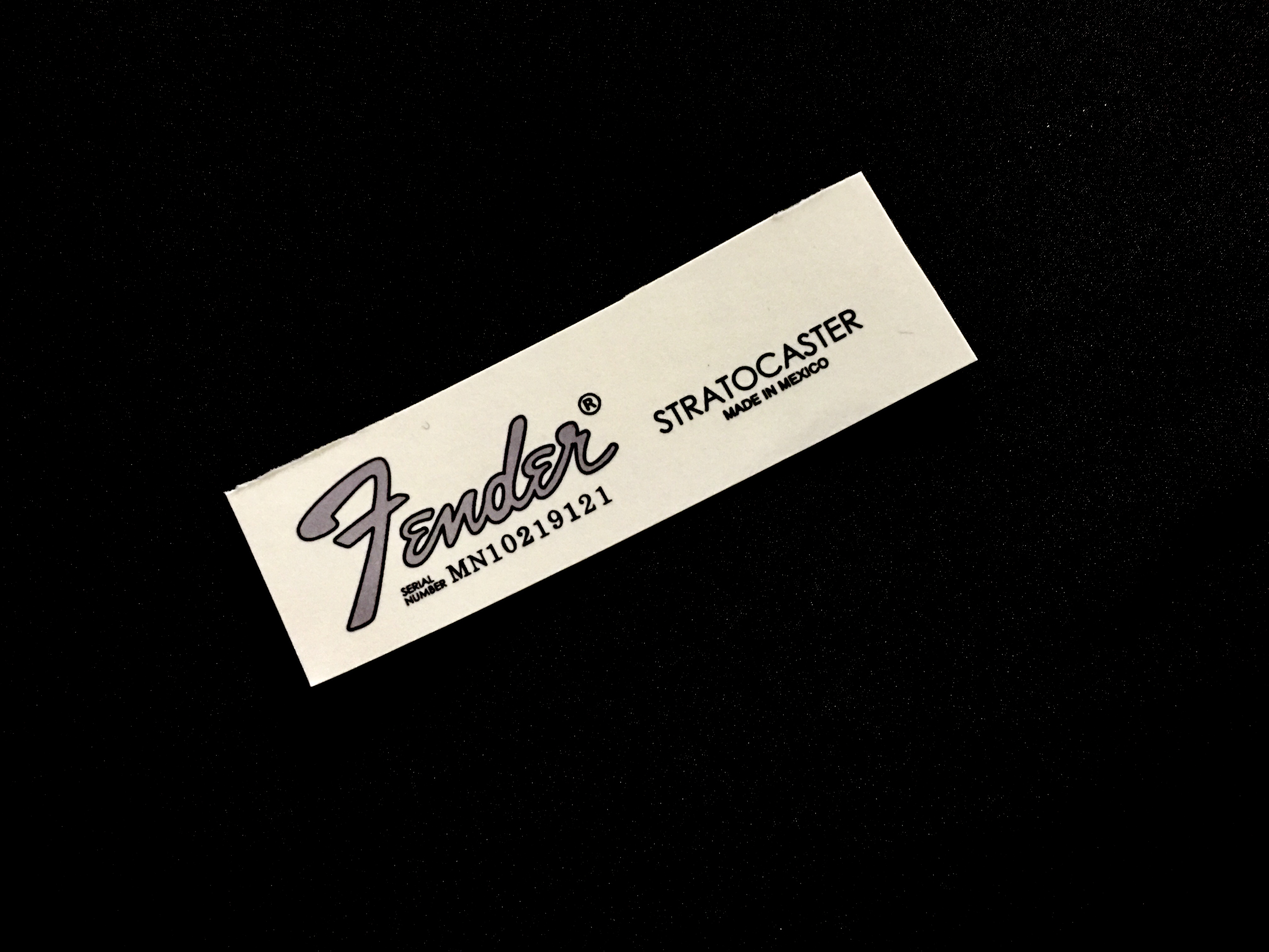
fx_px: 1063
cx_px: 634
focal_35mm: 29
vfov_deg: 48.2
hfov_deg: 61.7
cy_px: 476
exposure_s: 1/8
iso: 160
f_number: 2.2
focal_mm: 4.15
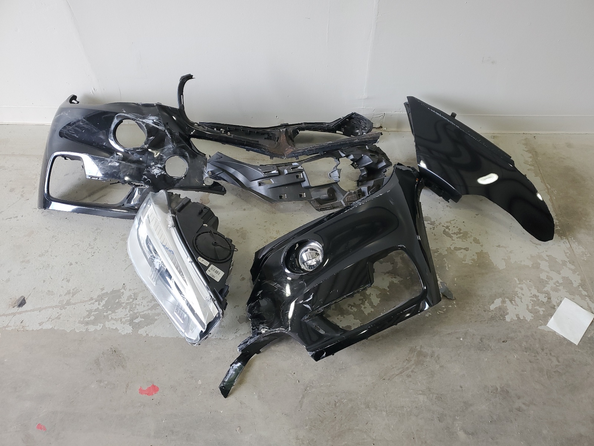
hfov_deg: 67.3
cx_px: 297
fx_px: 446
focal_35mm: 26
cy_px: 223
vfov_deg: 53.1
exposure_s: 1/60.2
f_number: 1.5
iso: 58
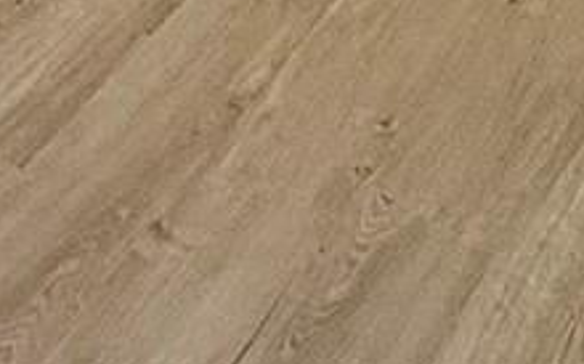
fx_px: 1717
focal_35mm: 108
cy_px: -874
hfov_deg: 17.9
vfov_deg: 8.8
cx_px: -196
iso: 250
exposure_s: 1/60
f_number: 2.2
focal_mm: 2.22
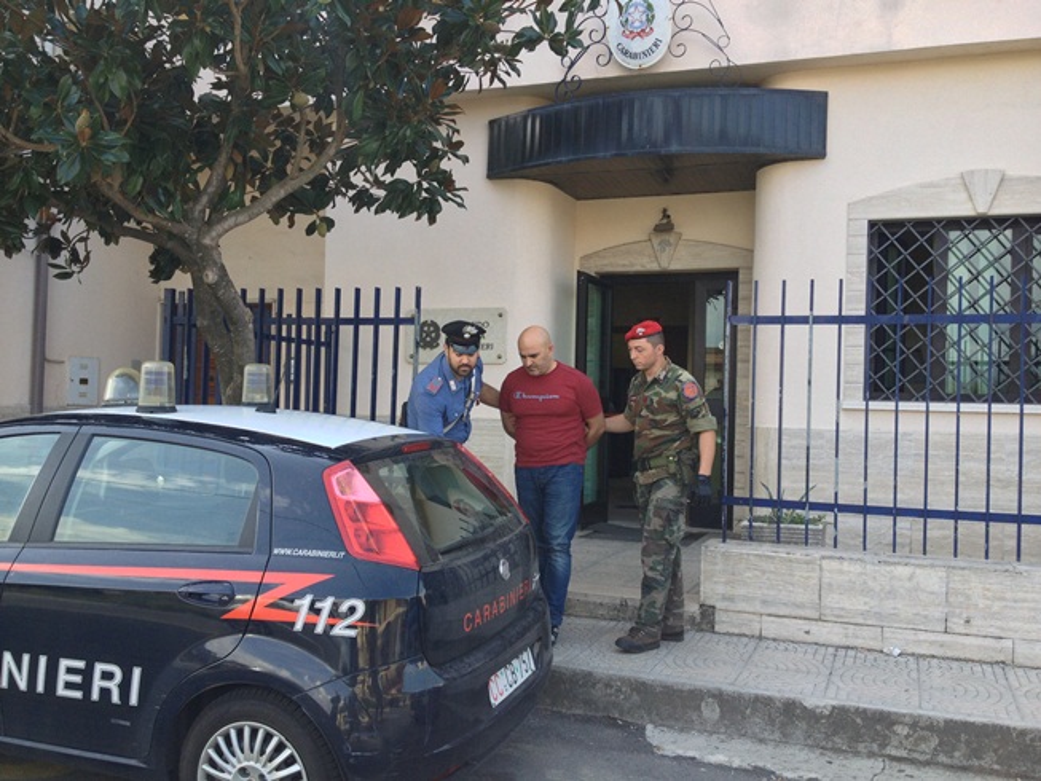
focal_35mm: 35
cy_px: 390
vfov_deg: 40.7
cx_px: 520
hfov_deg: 52.6
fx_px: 1053
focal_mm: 4.28
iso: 50
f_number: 2.4
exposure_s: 1/252
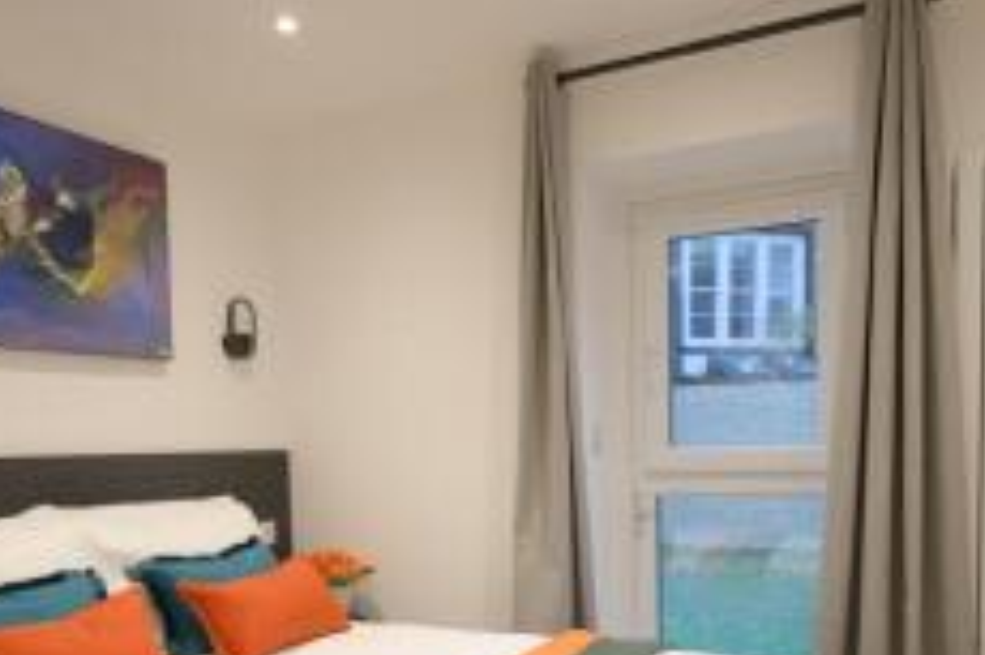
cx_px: 510
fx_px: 793
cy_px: 503
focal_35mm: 29
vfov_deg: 43.3
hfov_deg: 63.7
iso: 250
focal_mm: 14
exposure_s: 1/10
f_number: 7.1
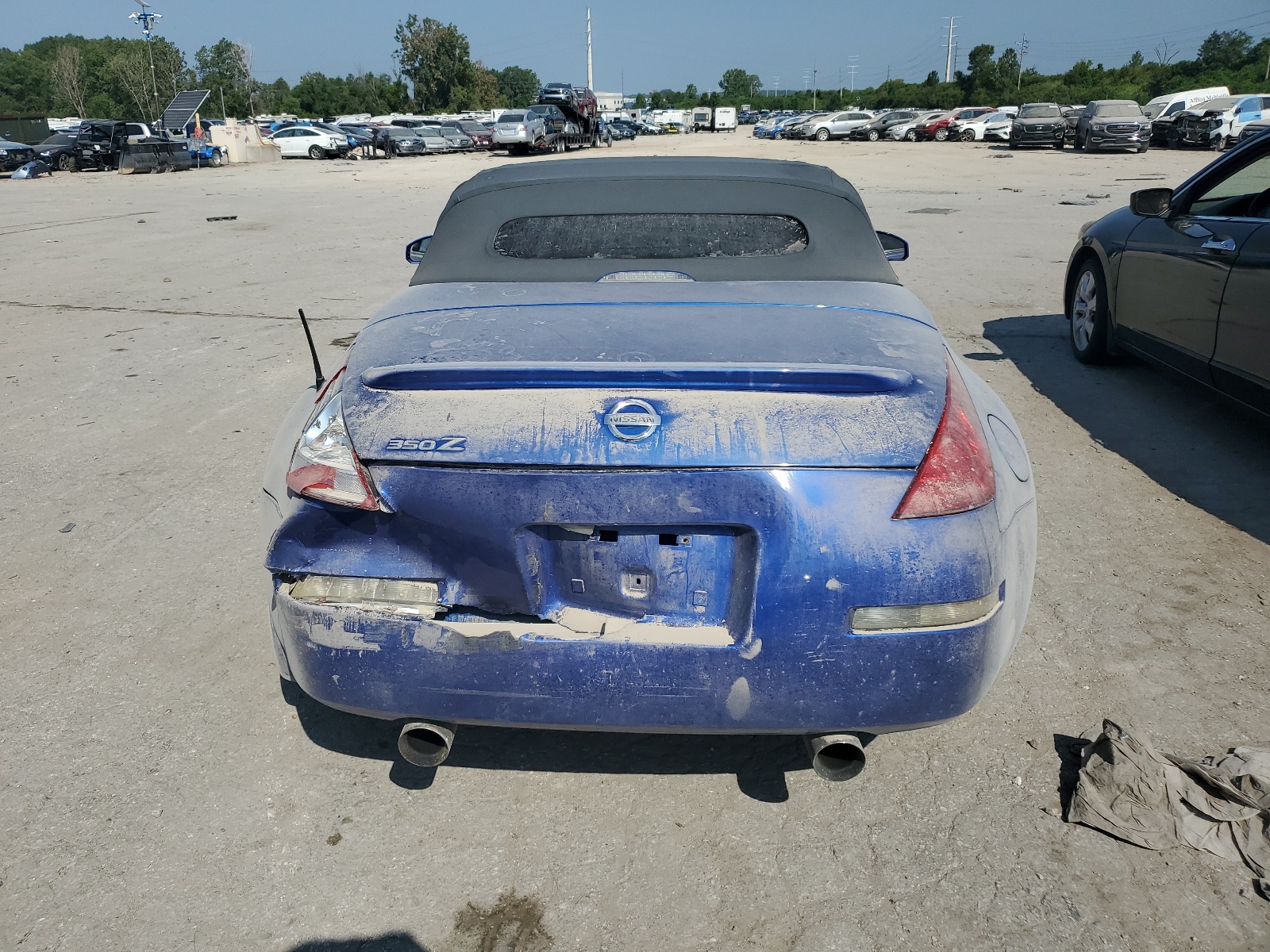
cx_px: 635
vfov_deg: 53.1
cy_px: 476
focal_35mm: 26
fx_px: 954
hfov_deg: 67.3
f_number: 1.5
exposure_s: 1/10000
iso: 50
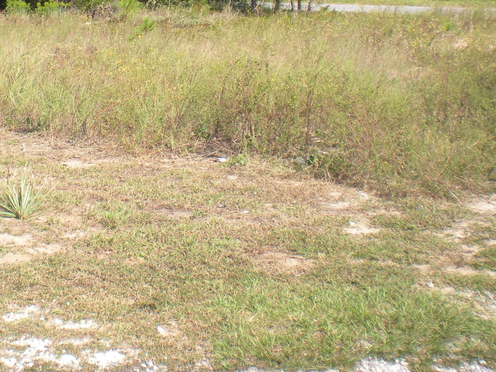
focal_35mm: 64
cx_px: 130
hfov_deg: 29.8
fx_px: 917
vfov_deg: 22.6
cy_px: 65
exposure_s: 1/258
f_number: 4.6
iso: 64
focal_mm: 6.3
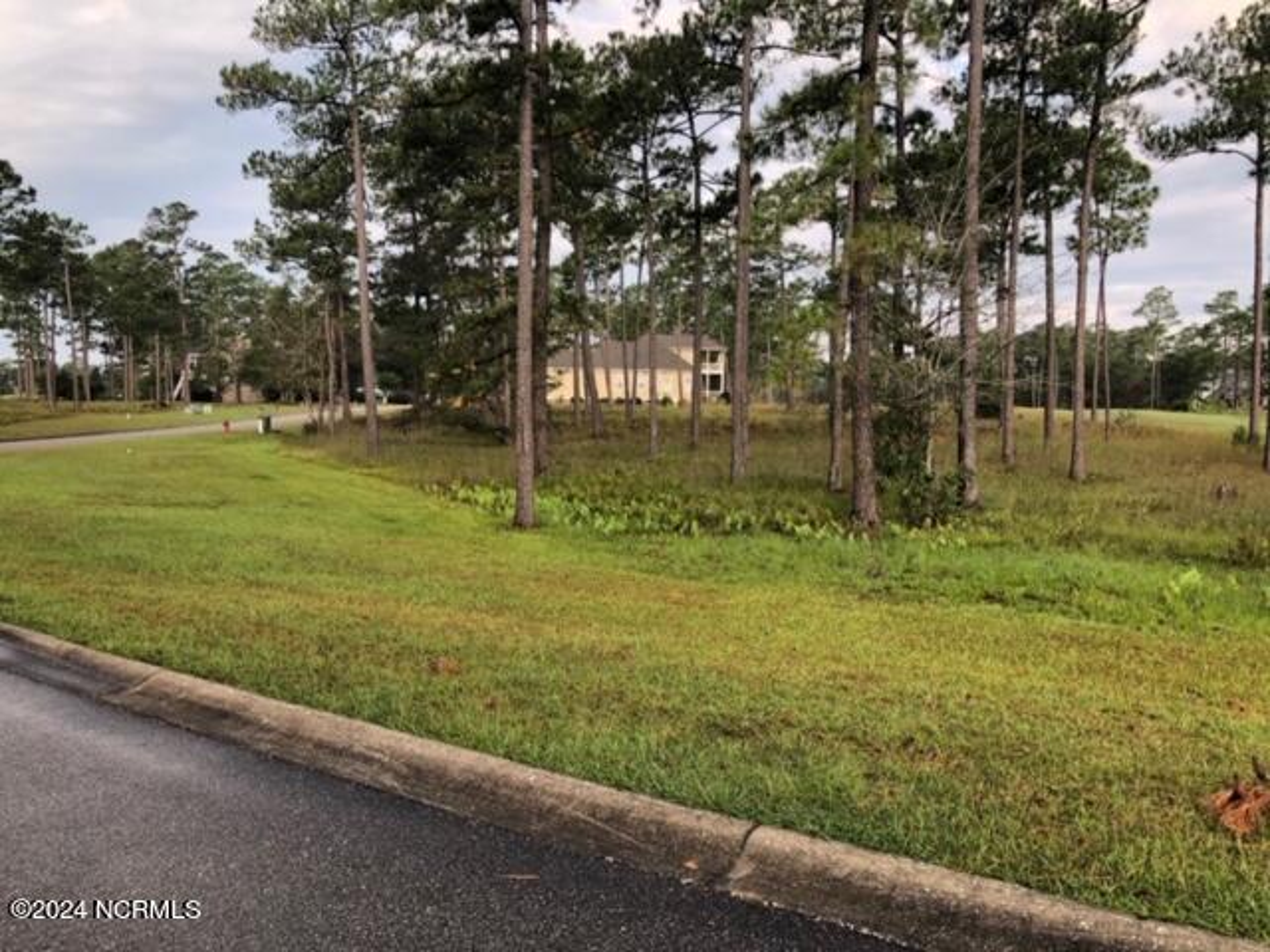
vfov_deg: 49.7
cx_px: 635
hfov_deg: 63.4
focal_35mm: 28
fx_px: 1027
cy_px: 476
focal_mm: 4
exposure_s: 1/173
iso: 20
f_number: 1.8
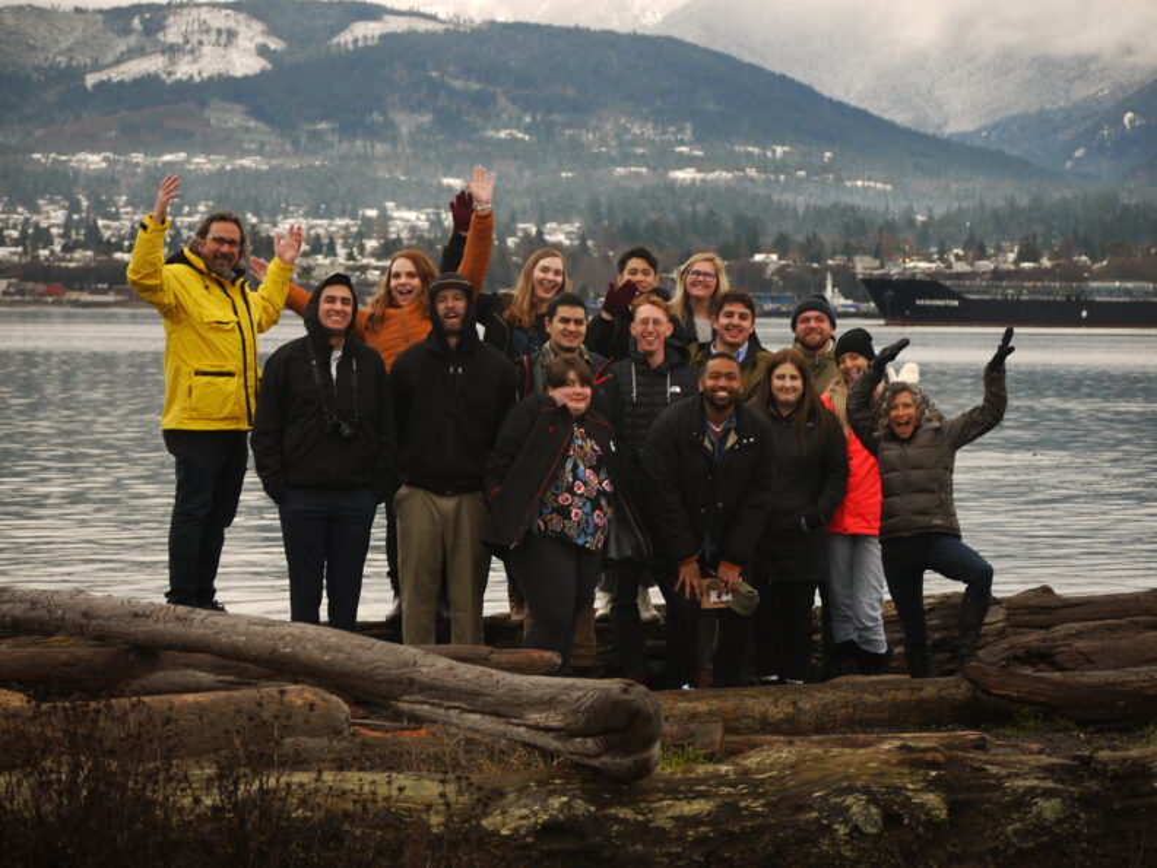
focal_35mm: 112
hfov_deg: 17.6
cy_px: 434
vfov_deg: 13.2
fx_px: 3743
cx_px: 578
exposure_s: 1/125
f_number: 4.1
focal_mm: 56
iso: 160
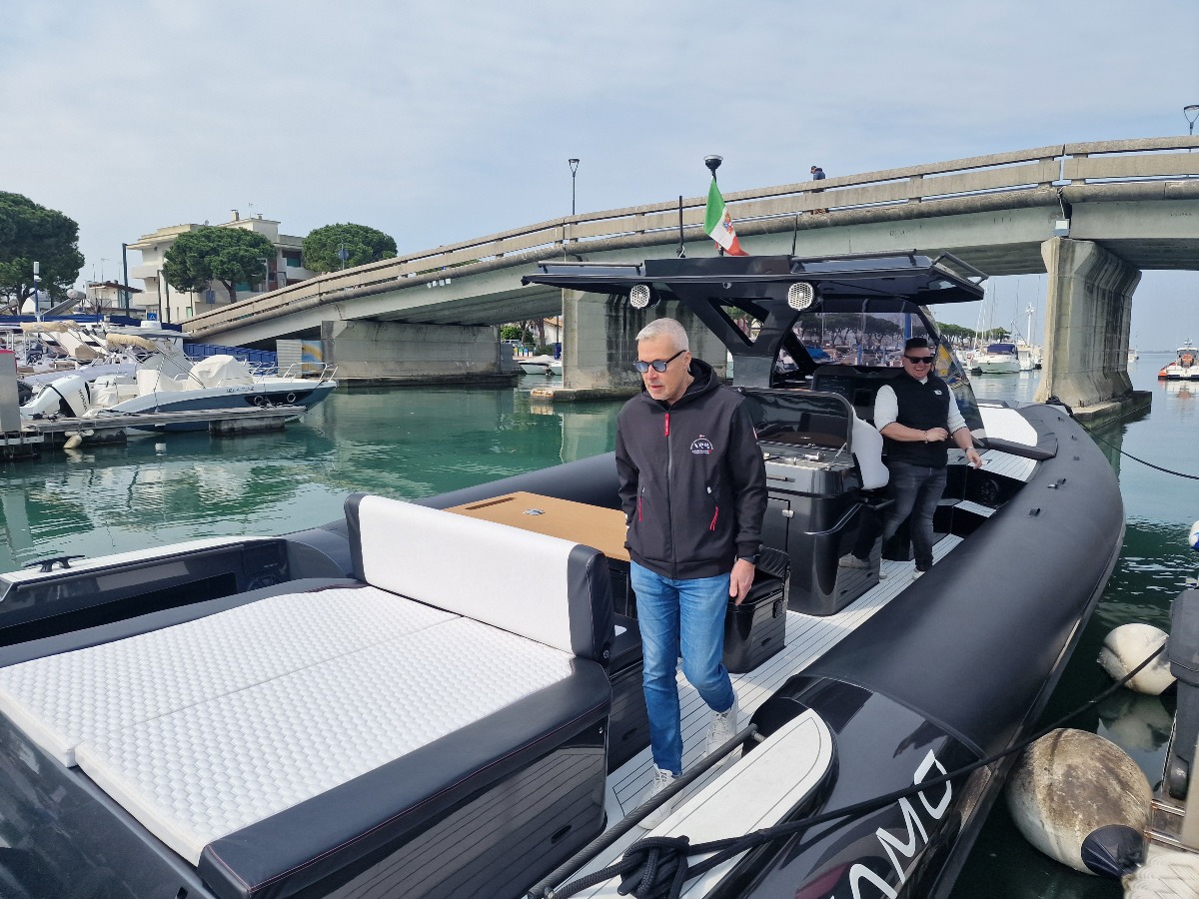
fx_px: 797
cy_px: 450
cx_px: 600
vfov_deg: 58.9
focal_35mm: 23
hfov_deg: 73.9
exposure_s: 1/1504
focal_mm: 6.4
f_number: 1.8
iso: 50
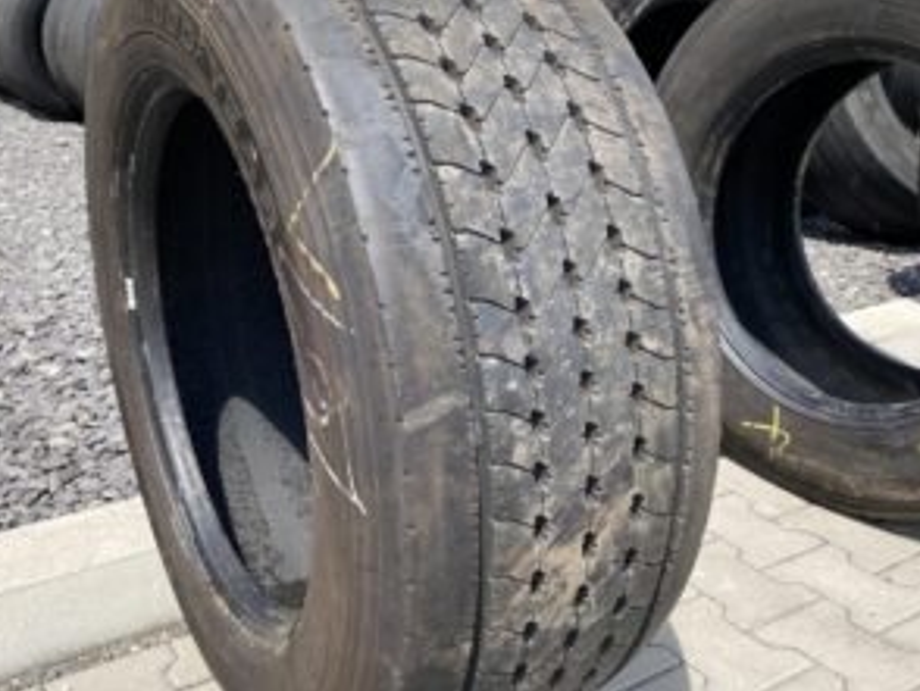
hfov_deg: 48.9
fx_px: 1011
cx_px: 451
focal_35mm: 38
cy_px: 352
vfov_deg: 37.8
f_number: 1.8
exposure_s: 1/1653
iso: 32
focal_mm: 4.25
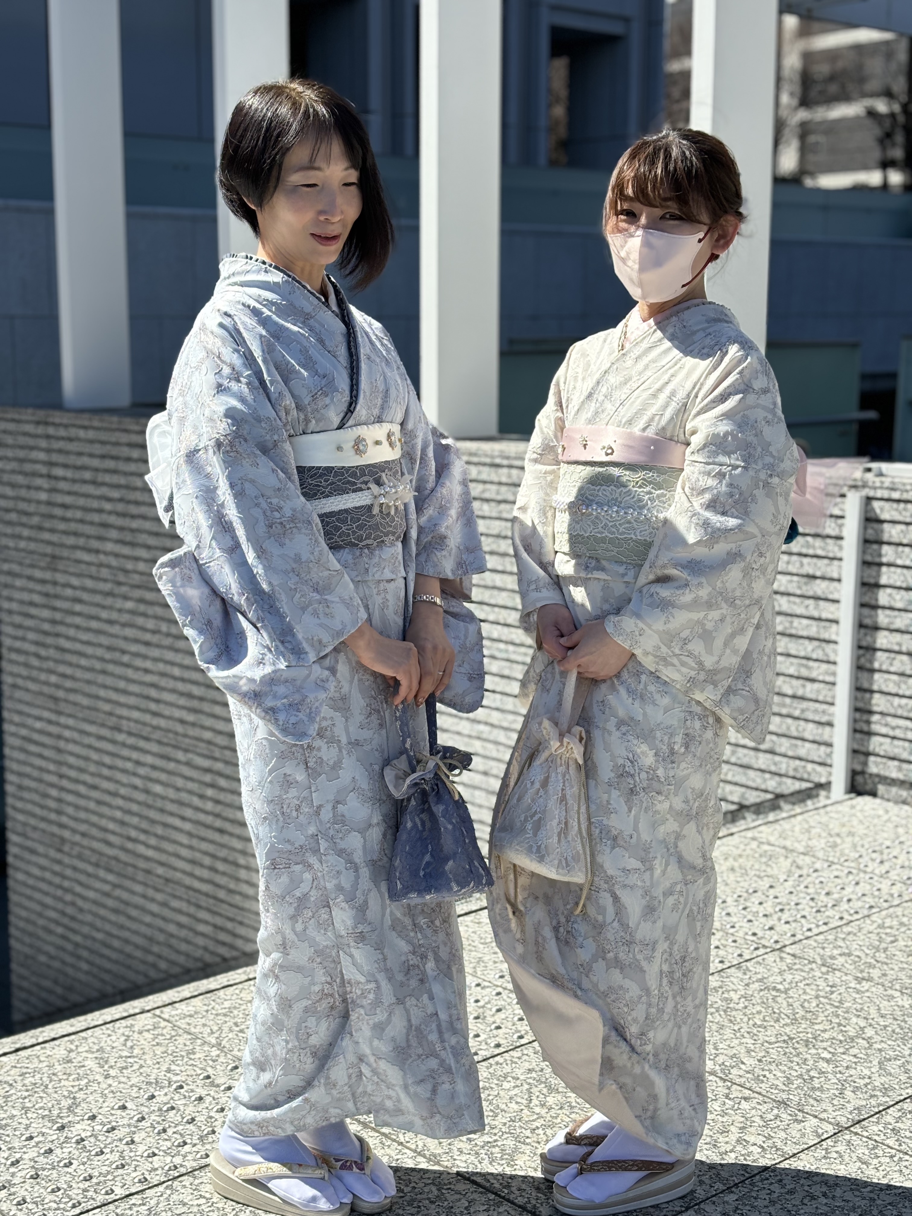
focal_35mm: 52
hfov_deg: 28.0
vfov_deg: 36.8
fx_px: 1827
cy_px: 608
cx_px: 456
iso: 40
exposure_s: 1/2151
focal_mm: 5.96
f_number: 1.6
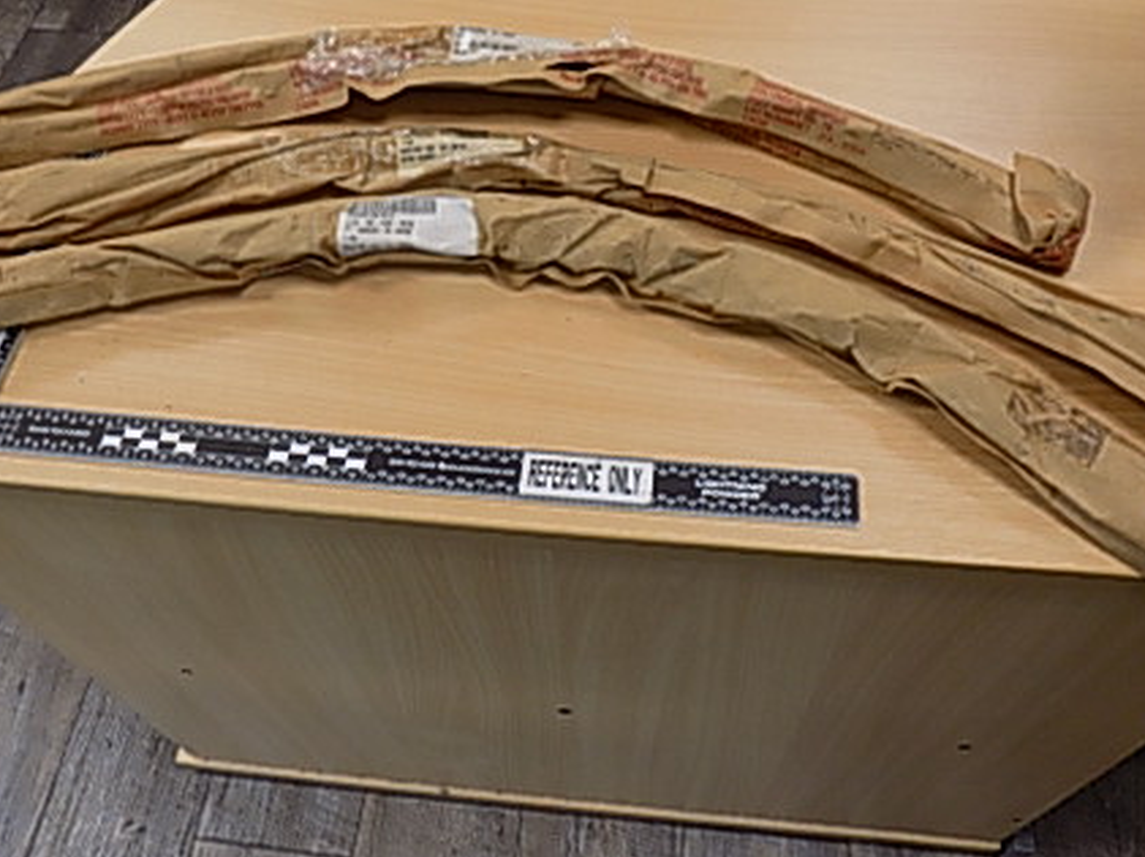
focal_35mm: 35
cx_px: 566
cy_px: 234
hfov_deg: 52.7
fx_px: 1157
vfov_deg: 39.7
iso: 140
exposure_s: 1/30
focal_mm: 4
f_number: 3.1
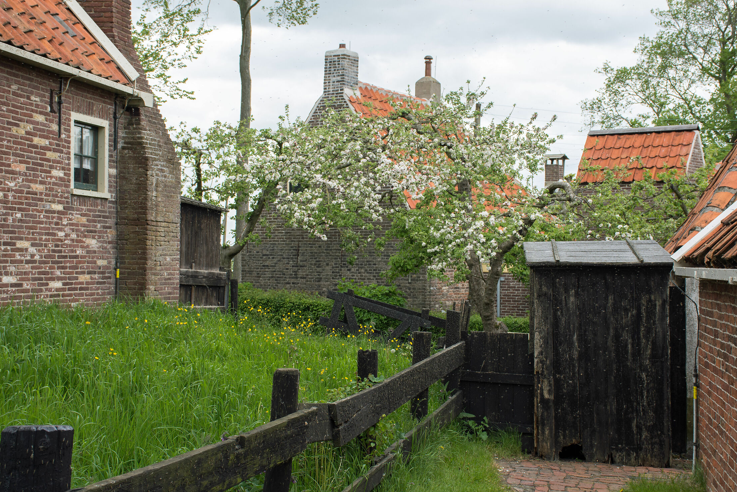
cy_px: 266
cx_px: 387
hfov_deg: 32.4
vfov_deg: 21.9
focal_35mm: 62
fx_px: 1269
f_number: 8
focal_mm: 38
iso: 320
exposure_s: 1/250
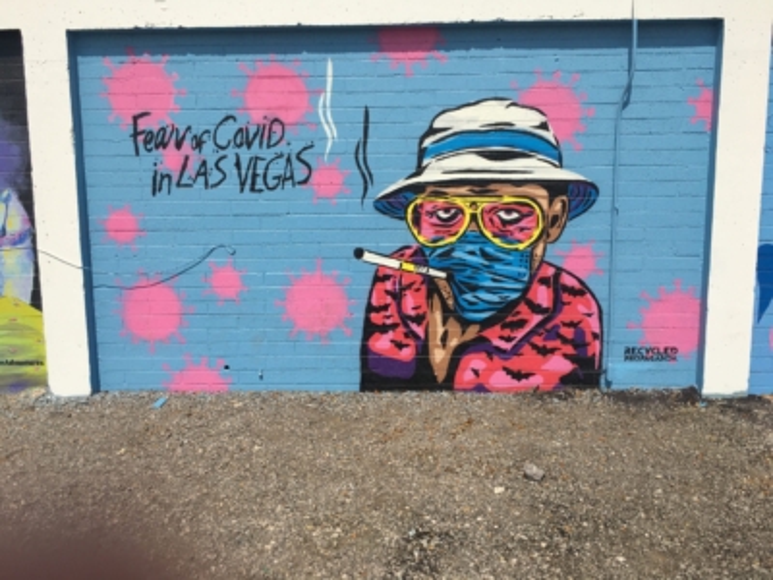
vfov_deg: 48.2
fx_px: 648
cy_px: 290
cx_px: 386
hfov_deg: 61.7
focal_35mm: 29
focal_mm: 4.15
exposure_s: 1/3663
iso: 25
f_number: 2.2
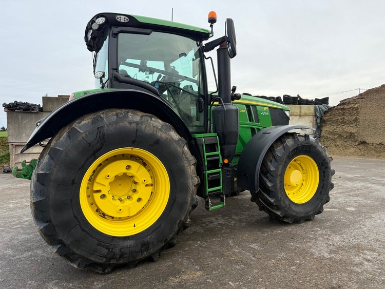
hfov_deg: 71.6
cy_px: 144
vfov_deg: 56.8
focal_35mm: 24
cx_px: 192
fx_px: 267
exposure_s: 1/440
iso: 80
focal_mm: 6.76
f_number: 1.78
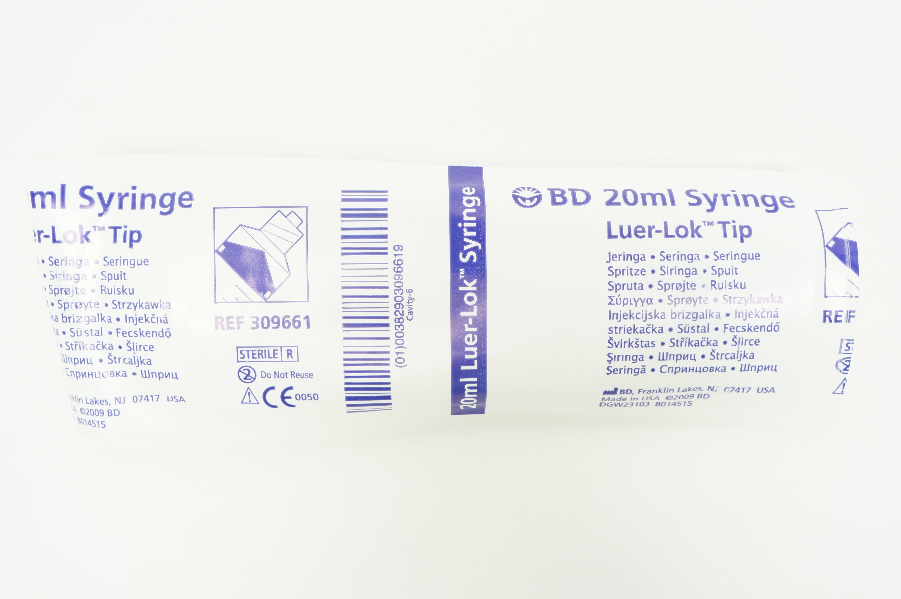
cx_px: 450
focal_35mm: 38
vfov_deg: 35.4
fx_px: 938
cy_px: 300
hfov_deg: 51.3
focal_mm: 25
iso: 400
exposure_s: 1/15
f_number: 9
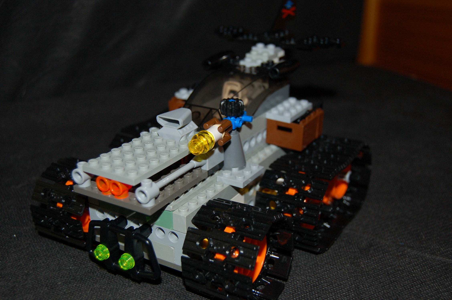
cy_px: 150
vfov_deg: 29.8
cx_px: 226
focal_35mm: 45
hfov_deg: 43.7
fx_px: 564
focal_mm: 30
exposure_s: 1/60
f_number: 4.2
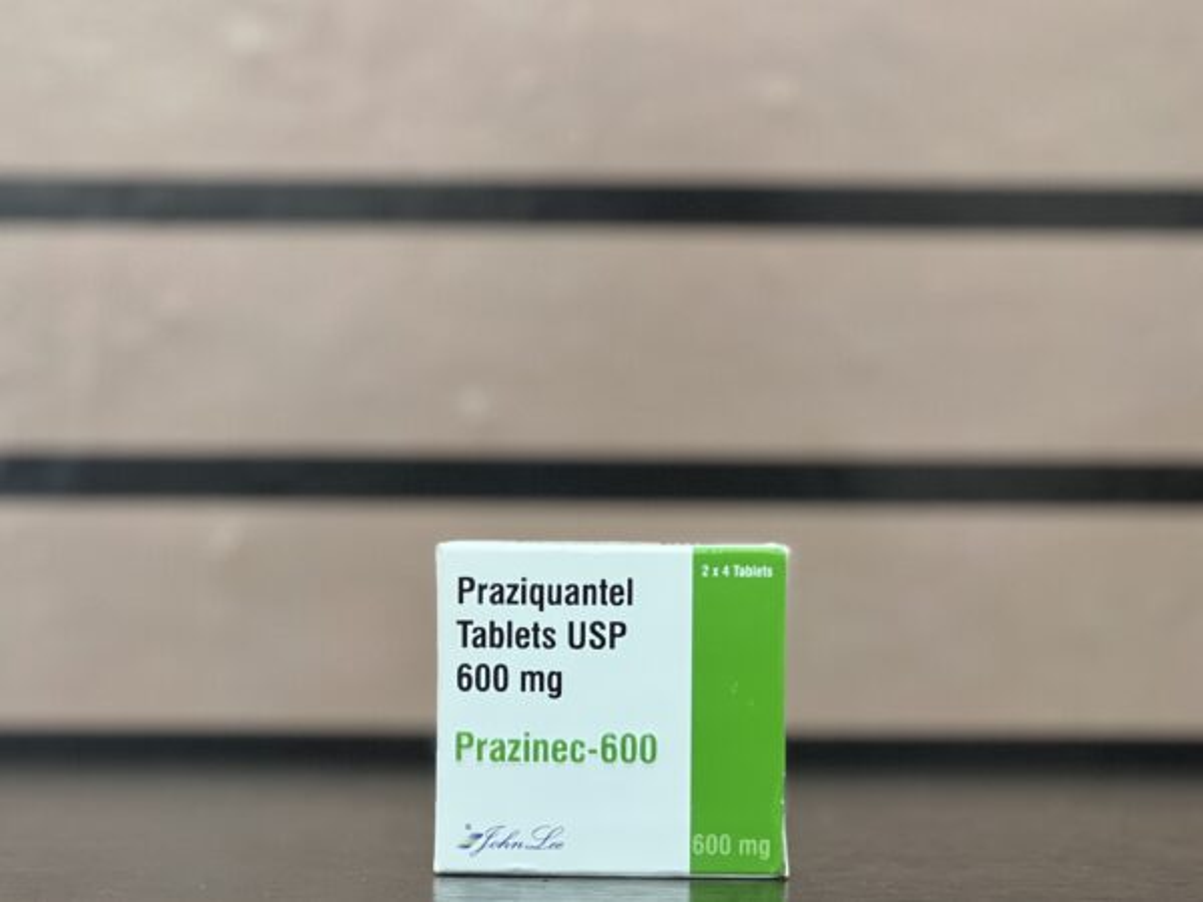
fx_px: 2676
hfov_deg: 25.3
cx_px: 602
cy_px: 451
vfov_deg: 19.1
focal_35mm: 77
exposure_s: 1/25
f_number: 2.8
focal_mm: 9
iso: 320
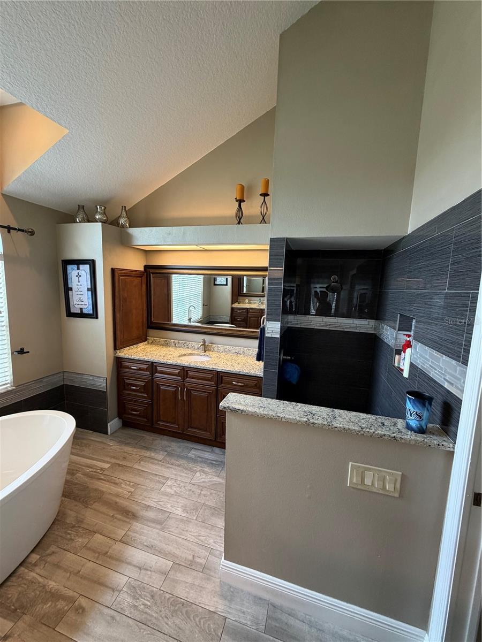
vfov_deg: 102.1
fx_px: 260
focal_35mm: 14
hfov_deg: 85.7
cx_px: 241
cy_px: 321
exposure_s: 1/60
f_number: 2.2
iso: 250
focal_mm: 2.22
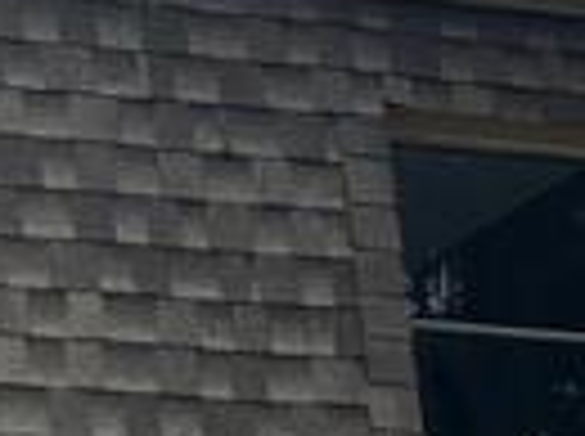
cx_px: -387
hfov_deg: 9.3
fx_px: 3458
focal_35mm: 205
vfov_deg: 7.0
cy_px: 894
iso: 64
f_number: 1.6
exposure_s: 1/158
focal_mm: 5.96
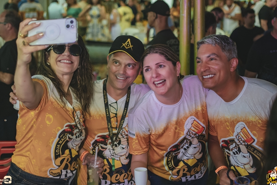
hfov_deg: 34.7
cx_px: 133
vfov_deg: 23.6
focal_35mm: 58
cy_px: 87
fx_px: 443
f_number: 2
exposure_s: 1/1600
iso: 2500
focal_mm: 35
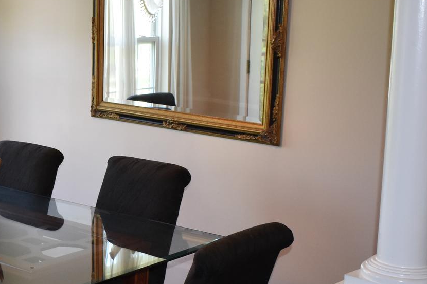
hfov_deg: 26.5
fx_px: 877
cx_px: 51
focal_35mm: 74
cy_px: 204
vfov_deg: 18.3
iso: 800
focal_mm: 20
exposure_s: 1/160
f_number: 3.5
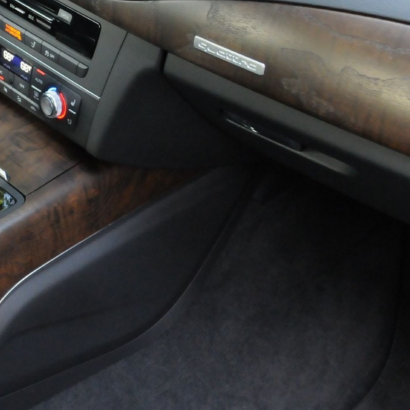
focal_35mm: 91
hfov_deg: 18.6
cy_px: 89
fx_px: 1219
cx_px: 9
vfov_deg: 18.9
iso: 2000
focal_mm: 24
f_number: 5.6
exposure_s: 1/30
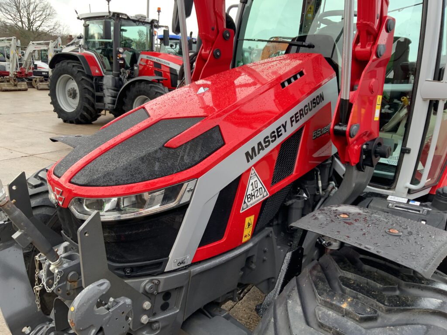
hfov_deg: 61.7
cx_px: 224
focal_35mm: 29
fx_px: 374
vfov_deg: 48.2
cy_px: 168
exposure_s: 1/122
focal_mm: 3
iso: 20
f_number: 1.8
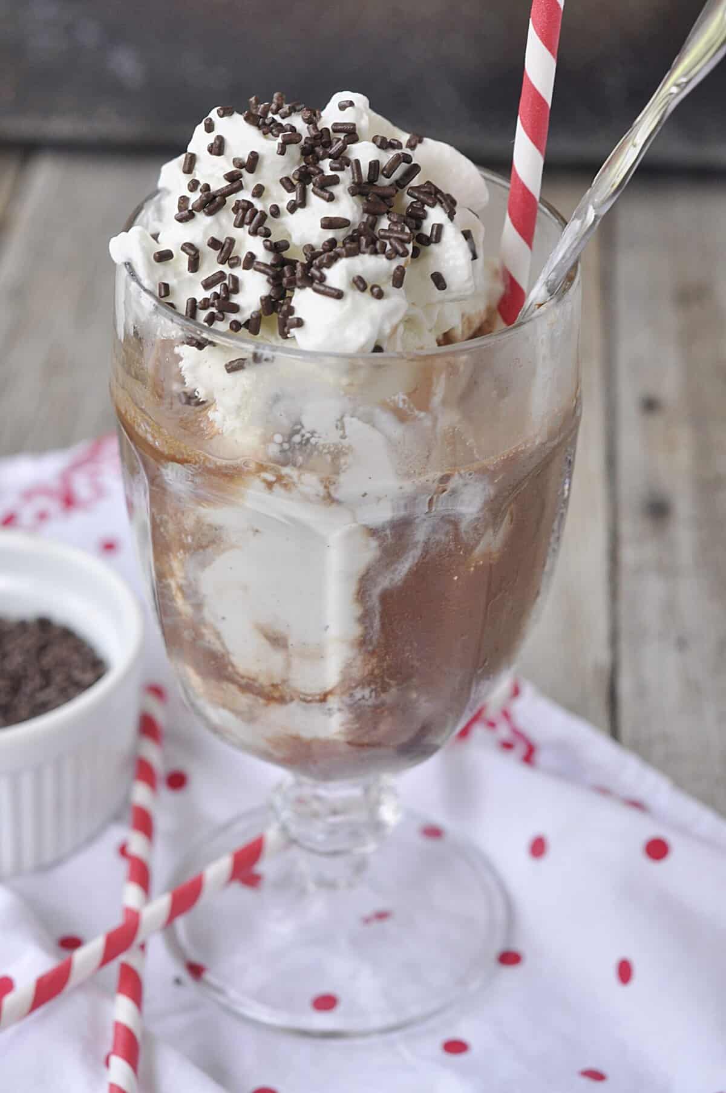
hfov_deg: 18.1
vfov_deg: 27.0
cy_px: 546
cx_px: 363
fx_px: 2275
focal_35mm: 75
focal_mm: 50
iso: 400
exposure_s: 1/160
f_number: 5
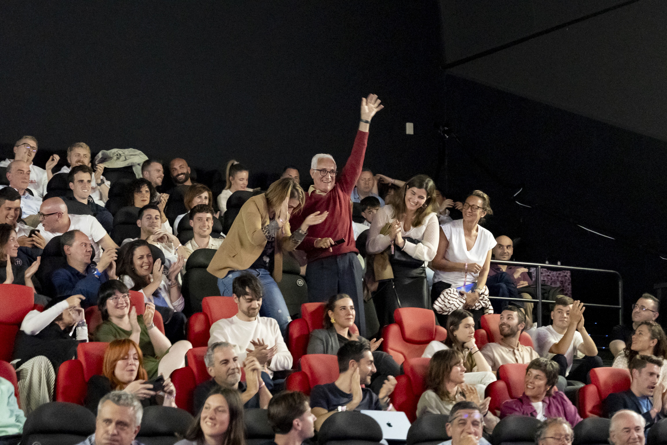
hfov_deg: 19.5
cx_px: 334
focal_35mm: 105
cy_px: 222
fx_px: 1945
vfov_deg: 13.0
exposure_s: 1/100
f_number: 2.8
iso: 12800
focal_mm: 70
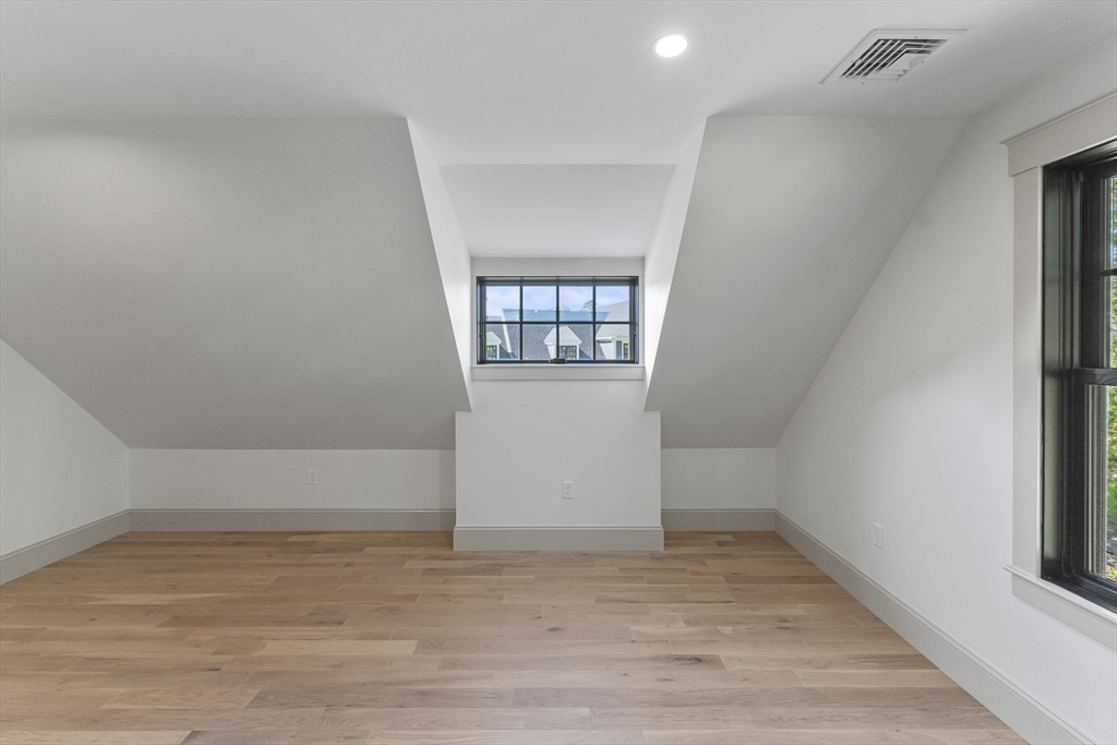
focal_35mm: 14
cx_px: 558
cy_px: 372
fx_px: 434
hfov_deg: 104.2
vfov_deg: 81.2
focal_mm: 14
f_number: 5.6
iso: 800
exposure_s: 1/60
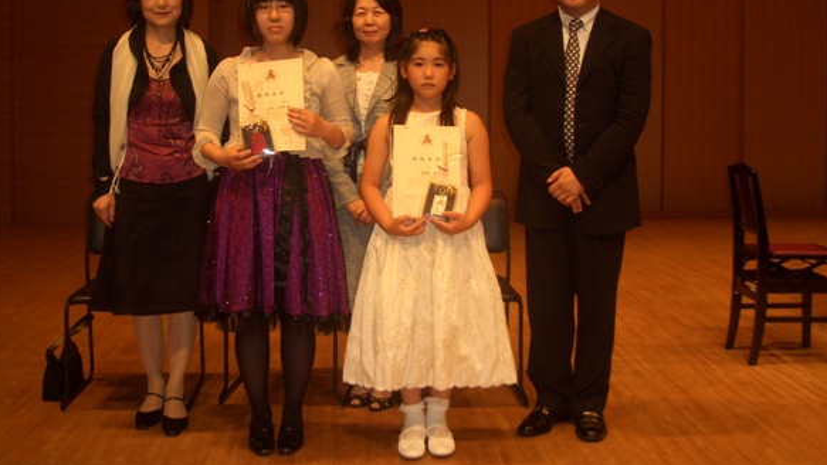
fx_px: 1075
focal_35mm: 49
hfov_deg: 42.1
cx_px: 376
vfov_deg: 24.2
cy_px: 132
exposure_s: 1/60
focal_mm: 6.8
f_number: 2.8
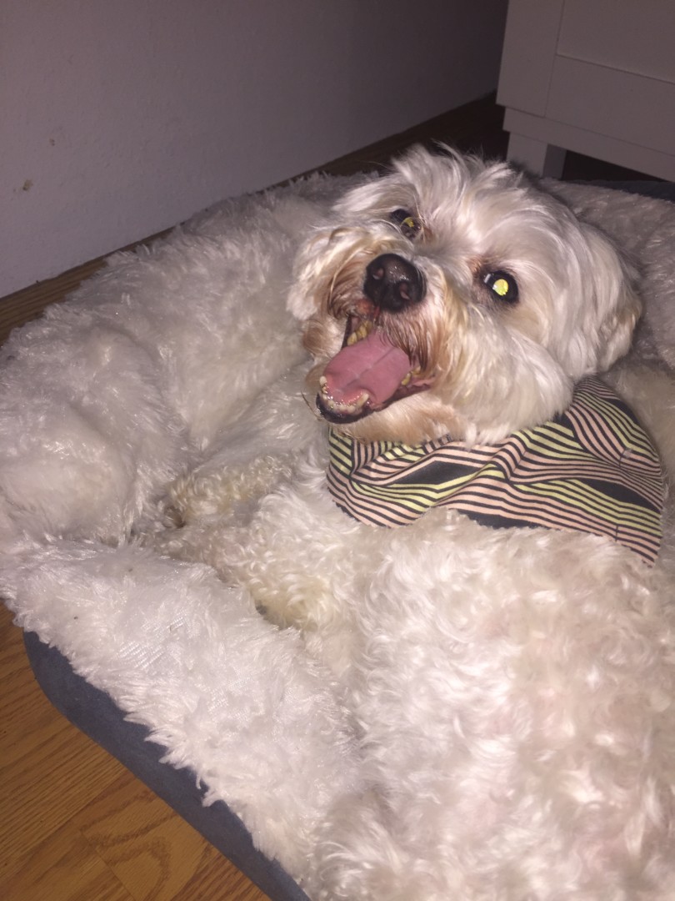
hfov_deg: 48.2
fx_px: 754
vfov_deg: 61.7
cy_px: 450
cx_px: 338
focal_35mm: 29
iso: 32
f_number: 2.2
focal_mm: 4.15
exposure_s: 1/37
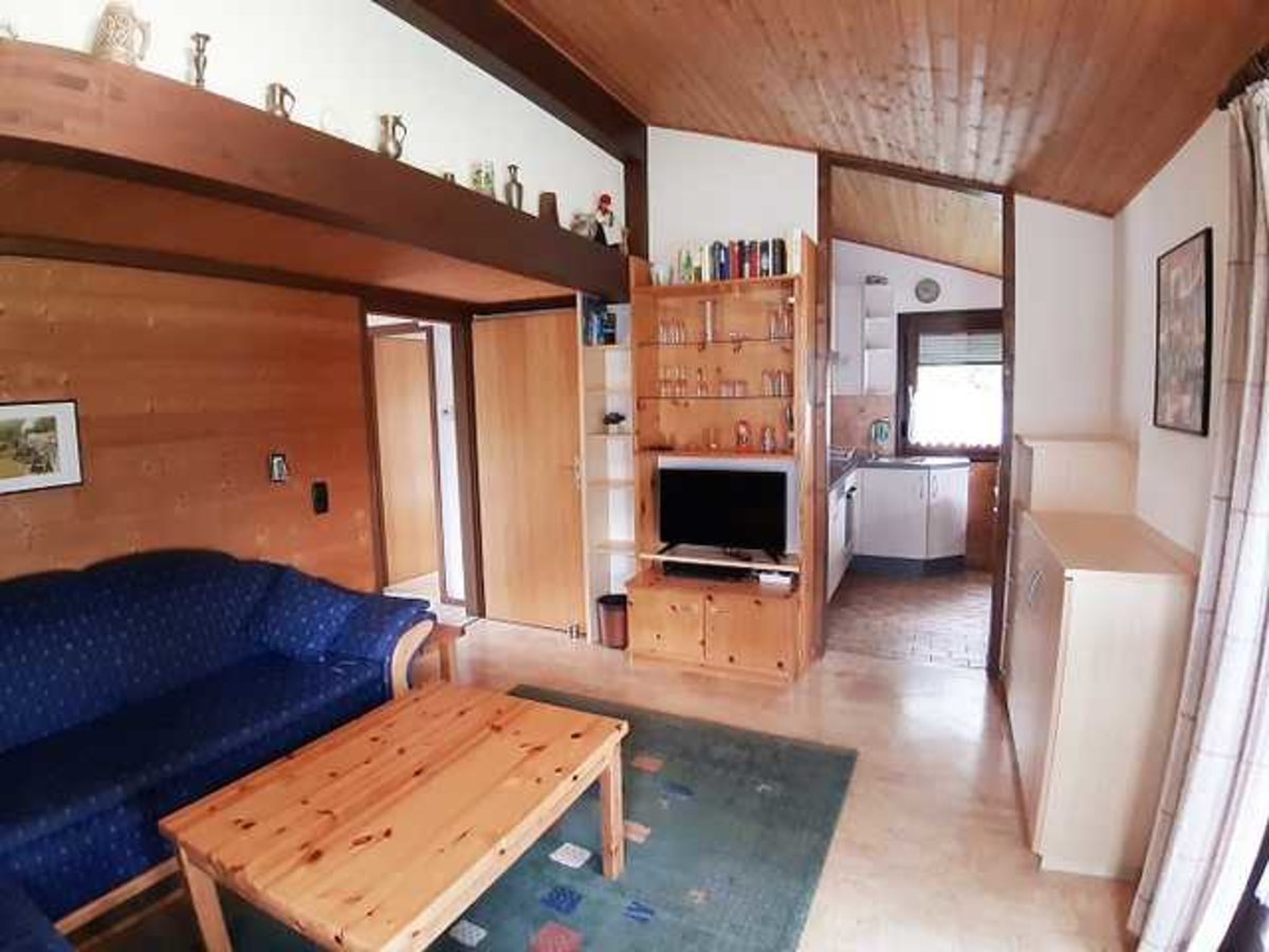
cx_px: 634
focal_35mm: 18
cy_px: 476
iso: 250
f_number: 2.4
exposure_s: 1/25
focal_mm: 1.87
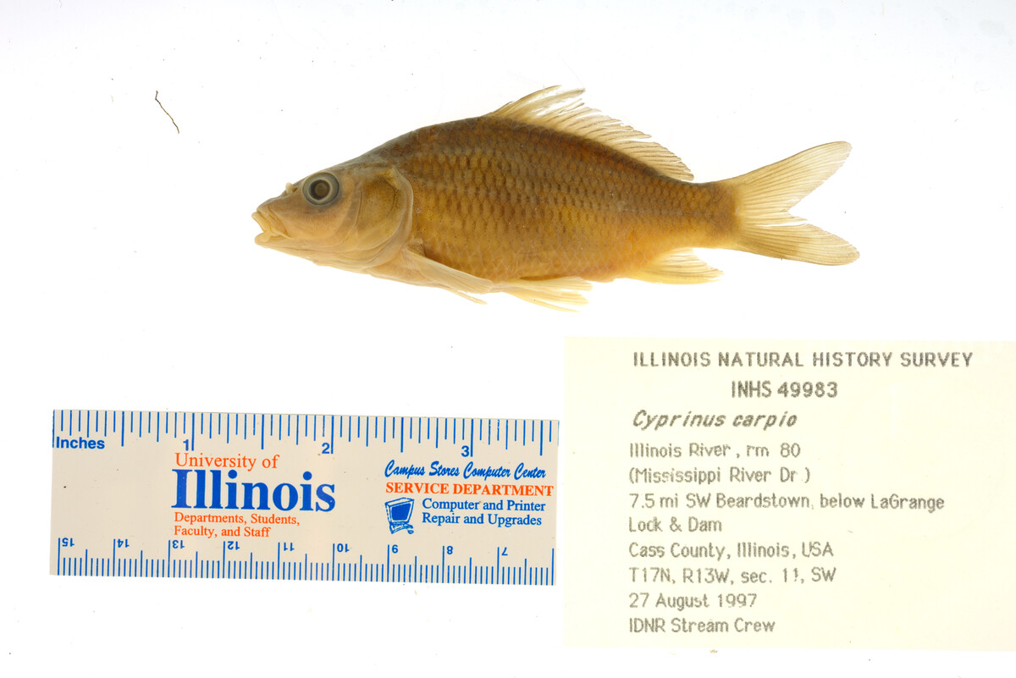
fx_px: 1694
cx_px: 508
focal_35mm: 60
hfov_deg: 33.4
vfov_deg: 22.6
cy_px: 339
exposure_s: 1/200
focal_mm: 60
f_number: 10
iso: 100
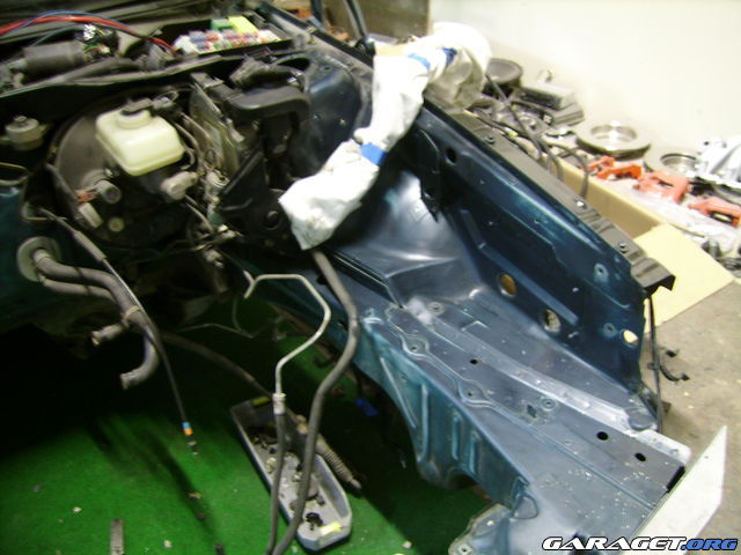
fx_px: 749
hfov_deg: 52.6
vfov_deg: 40.7
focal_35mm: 35
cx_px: 370
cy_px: 278
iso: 100
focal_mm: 5.95
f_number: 2.8
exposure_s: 2
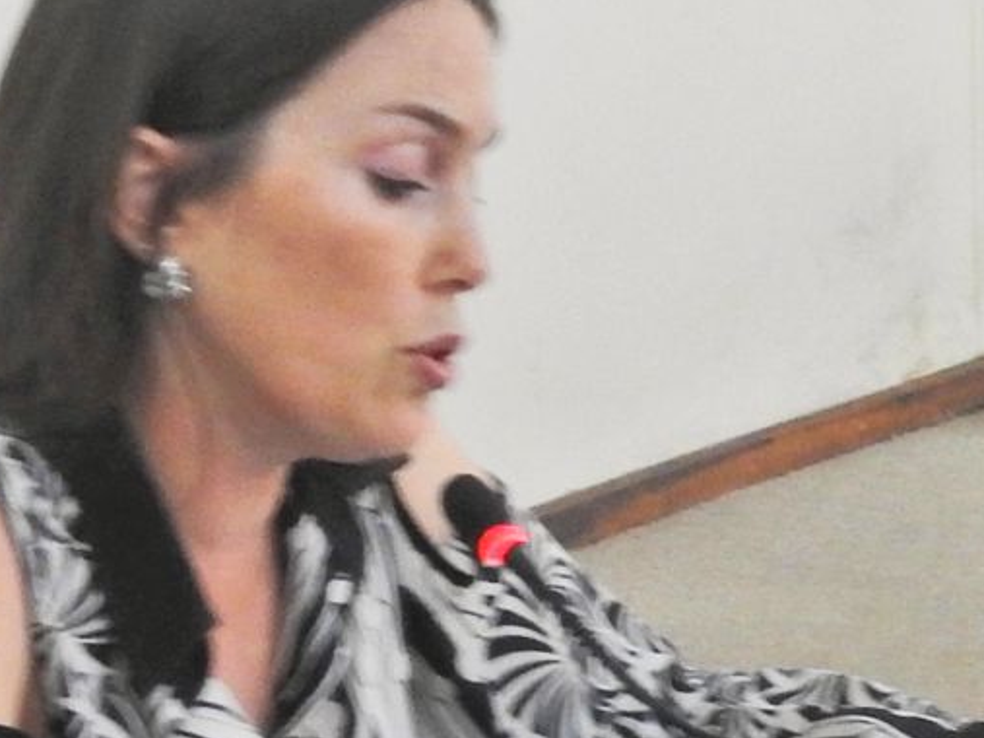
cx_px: 1460
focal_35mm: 233
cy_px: 315
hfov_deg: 8.3
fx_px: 6622
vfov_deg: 6.4
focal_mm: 9
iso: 400
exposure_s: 1/10
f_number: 5
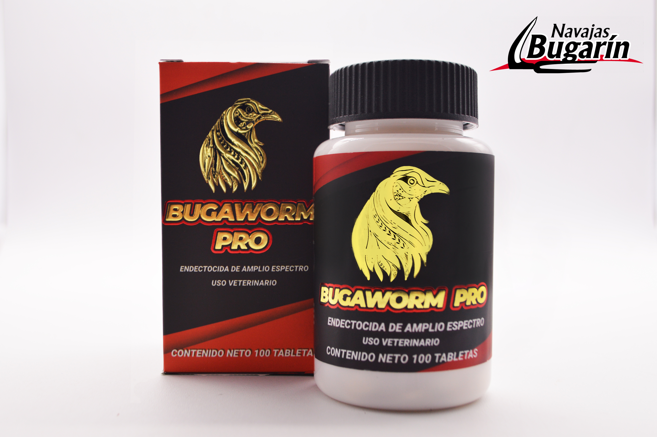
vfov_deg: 34.2
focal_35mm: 39
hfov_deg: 49.6
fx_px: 711
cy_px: 218
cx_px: 328
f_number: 5.6
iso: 200
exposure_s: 1/100
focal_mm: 26
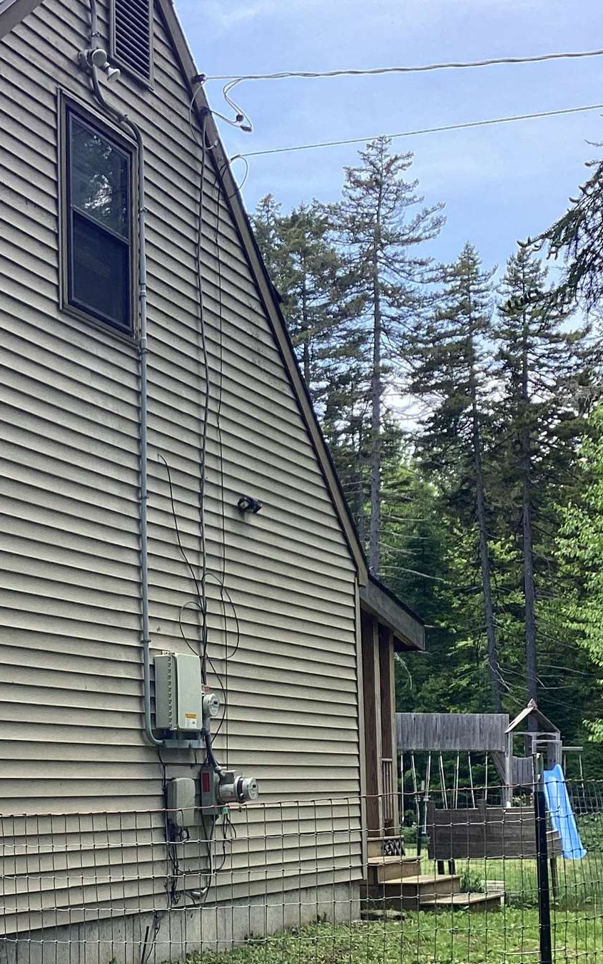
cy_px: 645
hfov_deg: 23.0
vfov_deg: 35.9
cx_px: 190
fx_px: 1472
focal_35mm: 56
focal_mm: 3.3
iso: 25
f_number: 2.4
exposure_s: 1/232
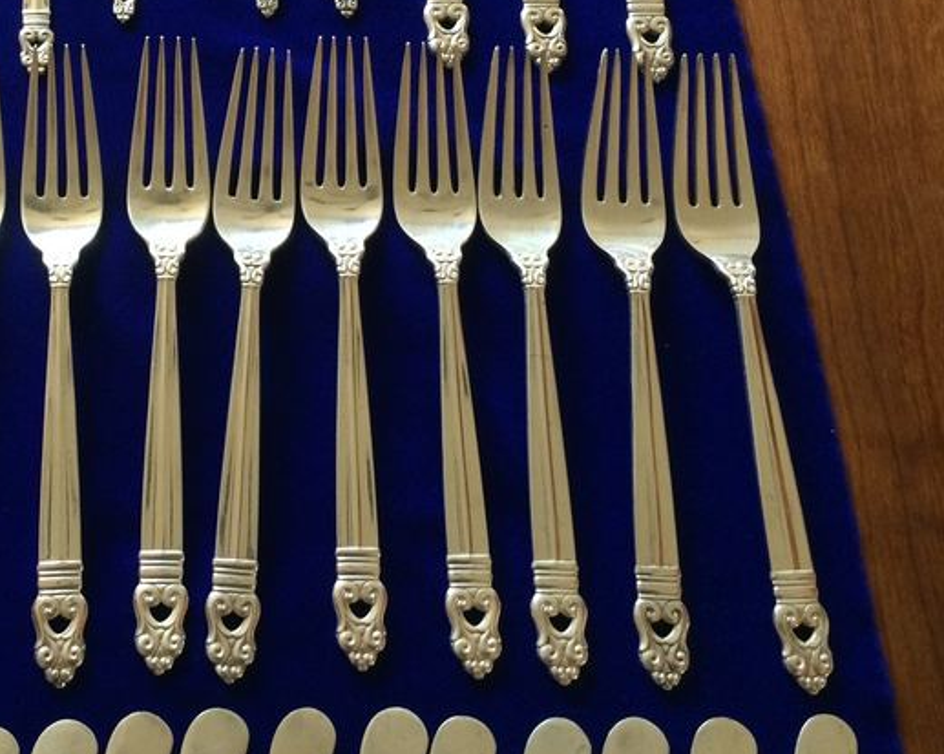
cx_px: 192
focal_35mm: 51
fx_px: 1424
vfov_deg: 29.2
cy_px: 182
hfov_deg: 35.5
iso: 125
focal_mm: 4.12
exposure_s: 1/30
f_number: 2.2
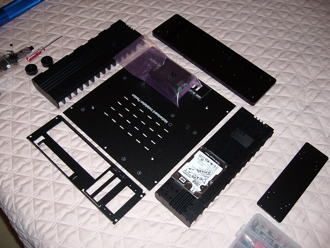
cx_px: 165
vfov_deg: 40.7
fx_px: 334
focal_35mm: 35
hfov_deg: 52.6
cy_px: 124
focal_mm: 5.8
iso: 100
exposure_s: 1/30
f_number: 2.8
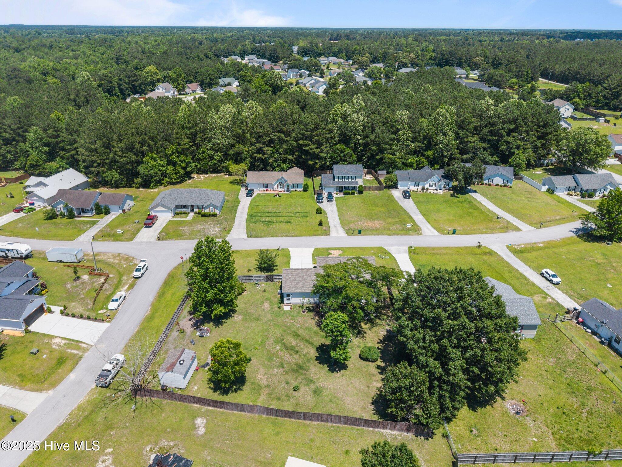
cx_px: 311
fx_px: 431
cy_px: 234
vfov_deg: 56.8
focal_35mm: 24
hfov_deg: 71.6
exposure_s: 1/2500
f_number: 1.8
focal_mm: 8.67
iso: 140
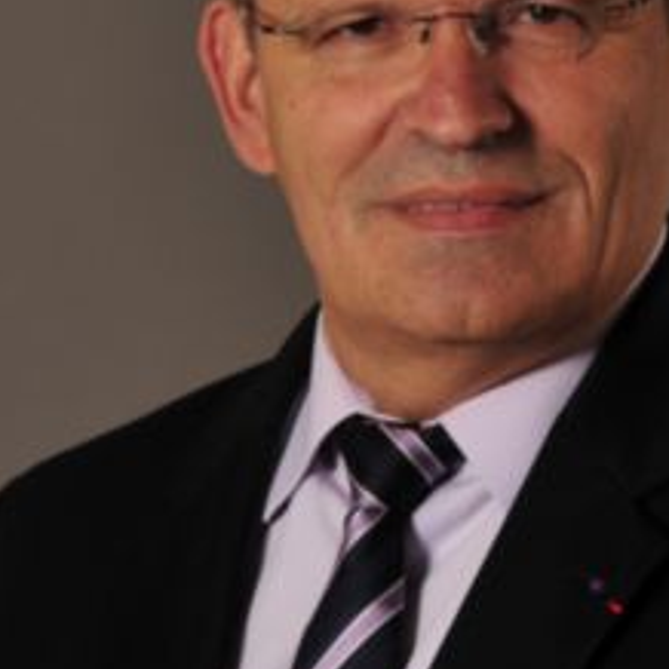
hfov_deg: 5.7
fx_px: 6647
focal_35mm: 304
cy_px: 196
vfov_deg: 5.8
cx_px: 644
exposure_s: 1/250
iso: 250
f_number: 18
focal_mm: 120
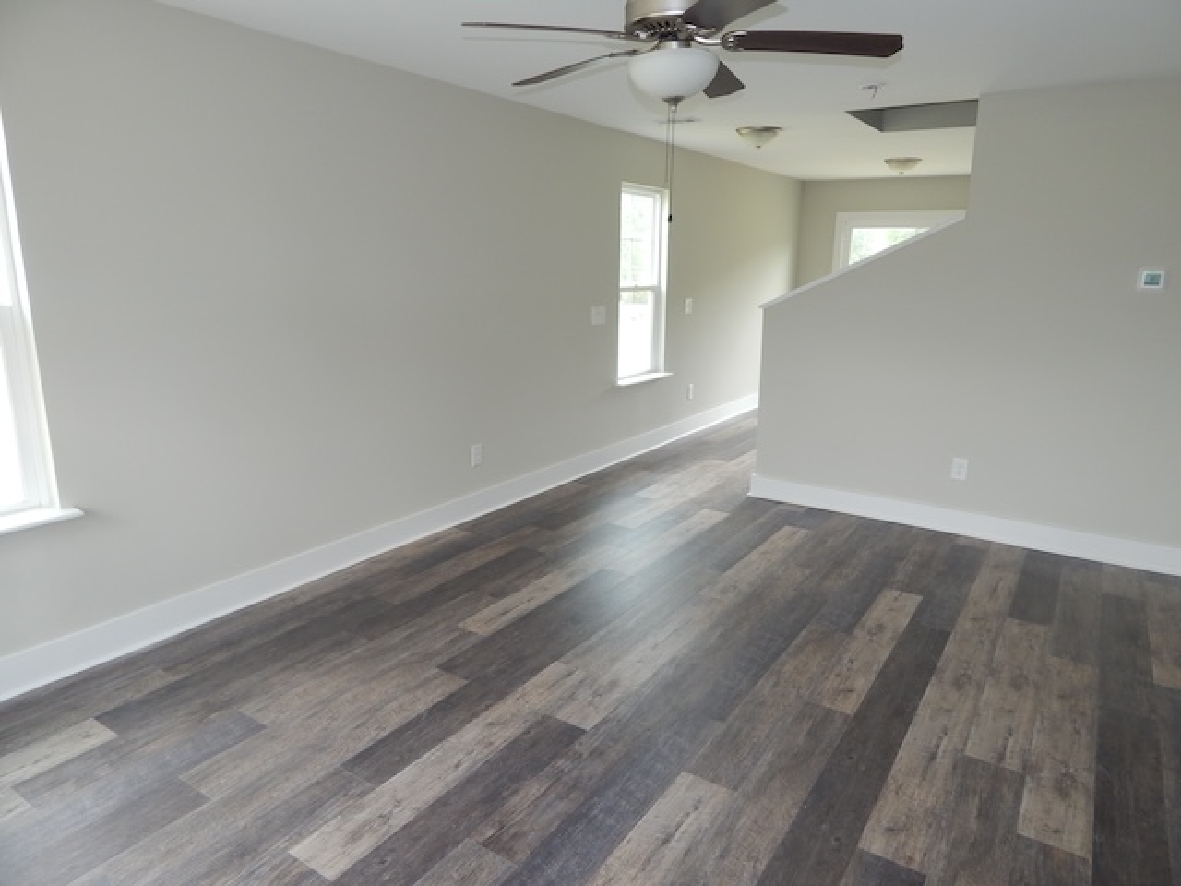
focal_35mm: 22
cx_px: 590
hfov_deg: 76.4
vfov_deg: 61.1
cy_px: 443
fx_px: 751
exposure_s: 1/60
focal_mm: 4
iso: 125
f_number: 3
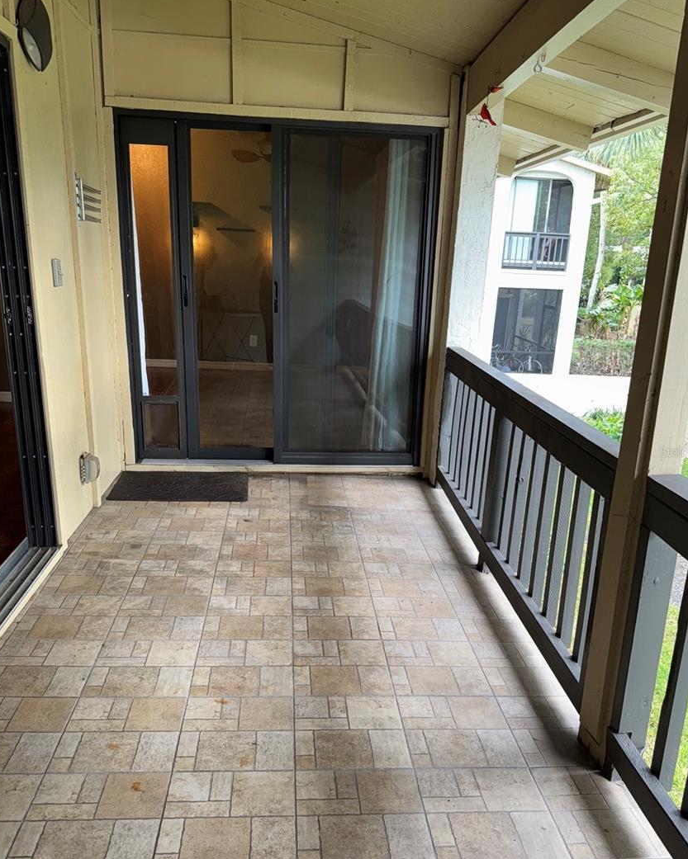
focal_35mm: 27
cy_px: 451
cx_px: 347
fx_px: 687
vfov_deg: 64.0
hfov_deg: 53.2
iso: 80
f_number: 1.78
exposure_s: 1/40
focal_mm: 6.76
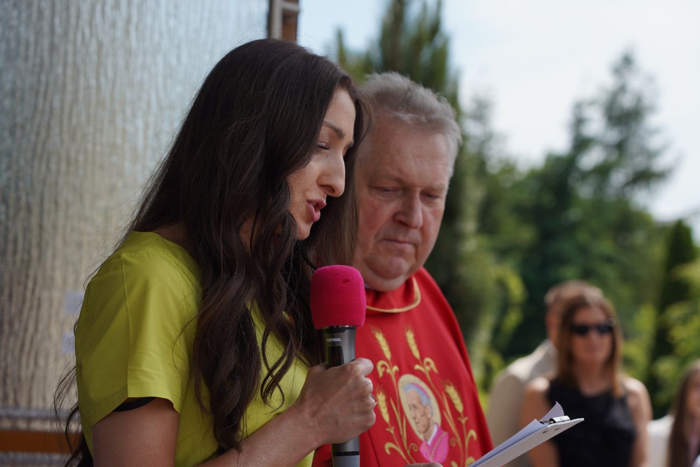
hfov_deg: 19.5
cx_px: 350
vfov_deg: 13.0
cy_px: 234
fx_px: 2042
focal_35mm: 105
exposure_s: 1/500
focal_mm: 105
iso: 100
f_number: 5.6
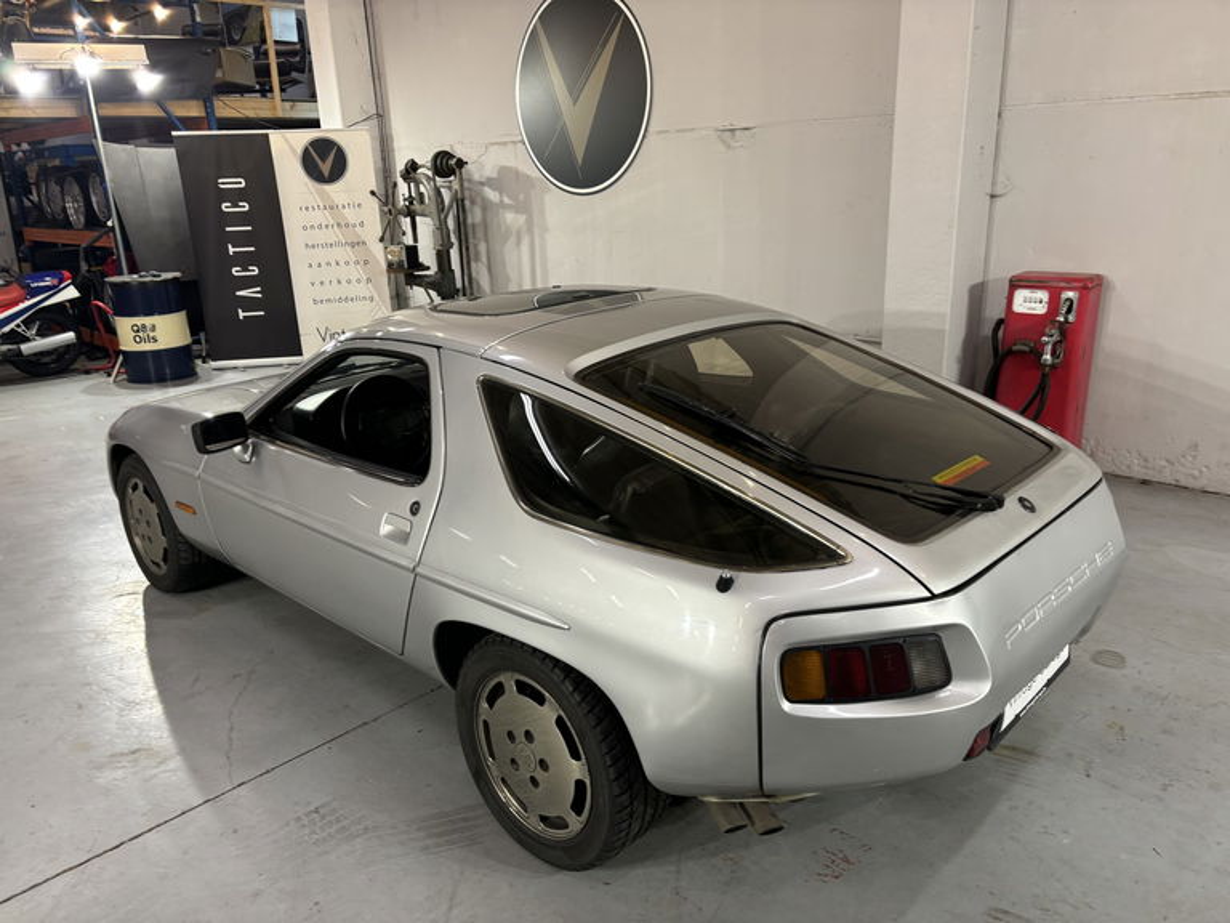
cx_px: 615
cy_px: 462
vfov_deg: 53.1
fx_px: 924
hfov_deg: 67.3
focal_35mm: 26
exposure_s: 1/50
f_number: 1.6
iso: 125
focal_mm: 5.96
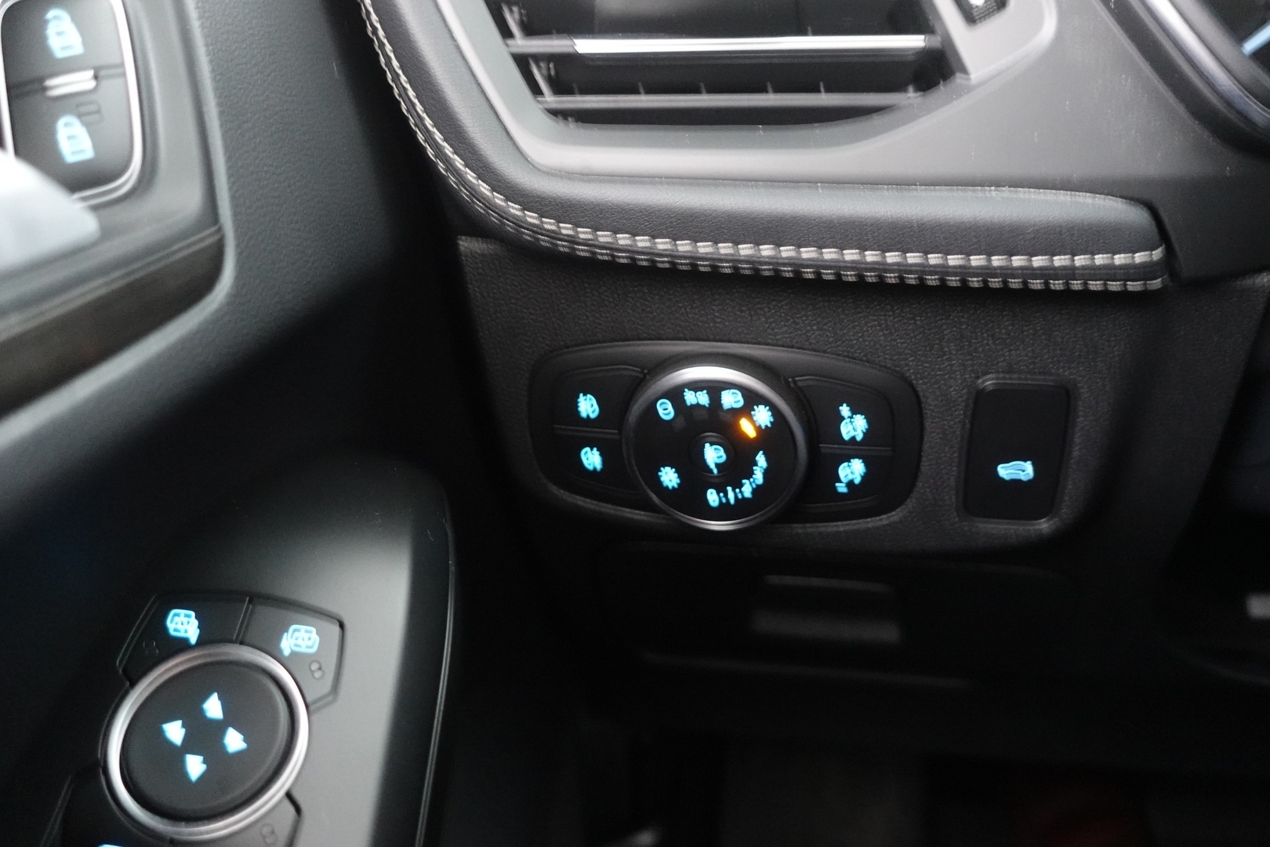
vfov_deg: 41.1
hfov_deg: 58.7
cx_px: 635
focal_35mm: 32
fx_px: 1129
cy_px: 424
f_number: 2.8
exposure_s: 1/8
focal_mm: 12.27
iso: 3200
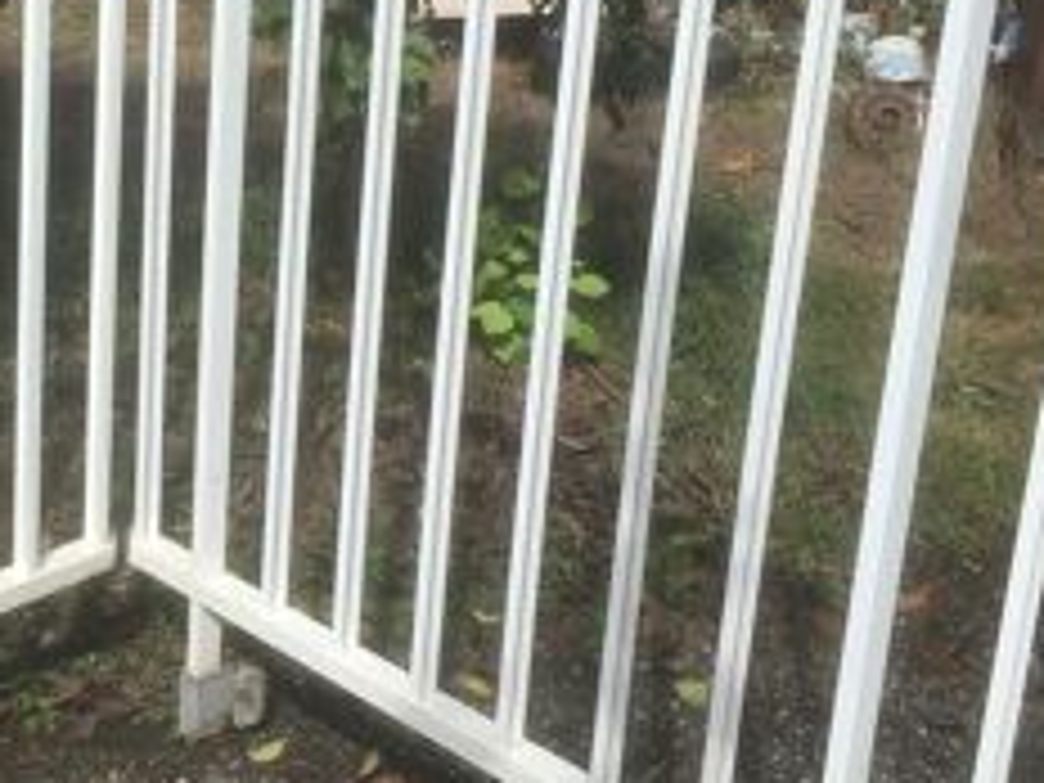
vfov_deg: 24.3
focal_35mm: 60
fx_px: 1810
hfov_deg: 31.1
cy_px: 238
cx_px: 162
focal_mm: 4.15
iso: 25
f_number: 2.2
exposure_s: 1/1054
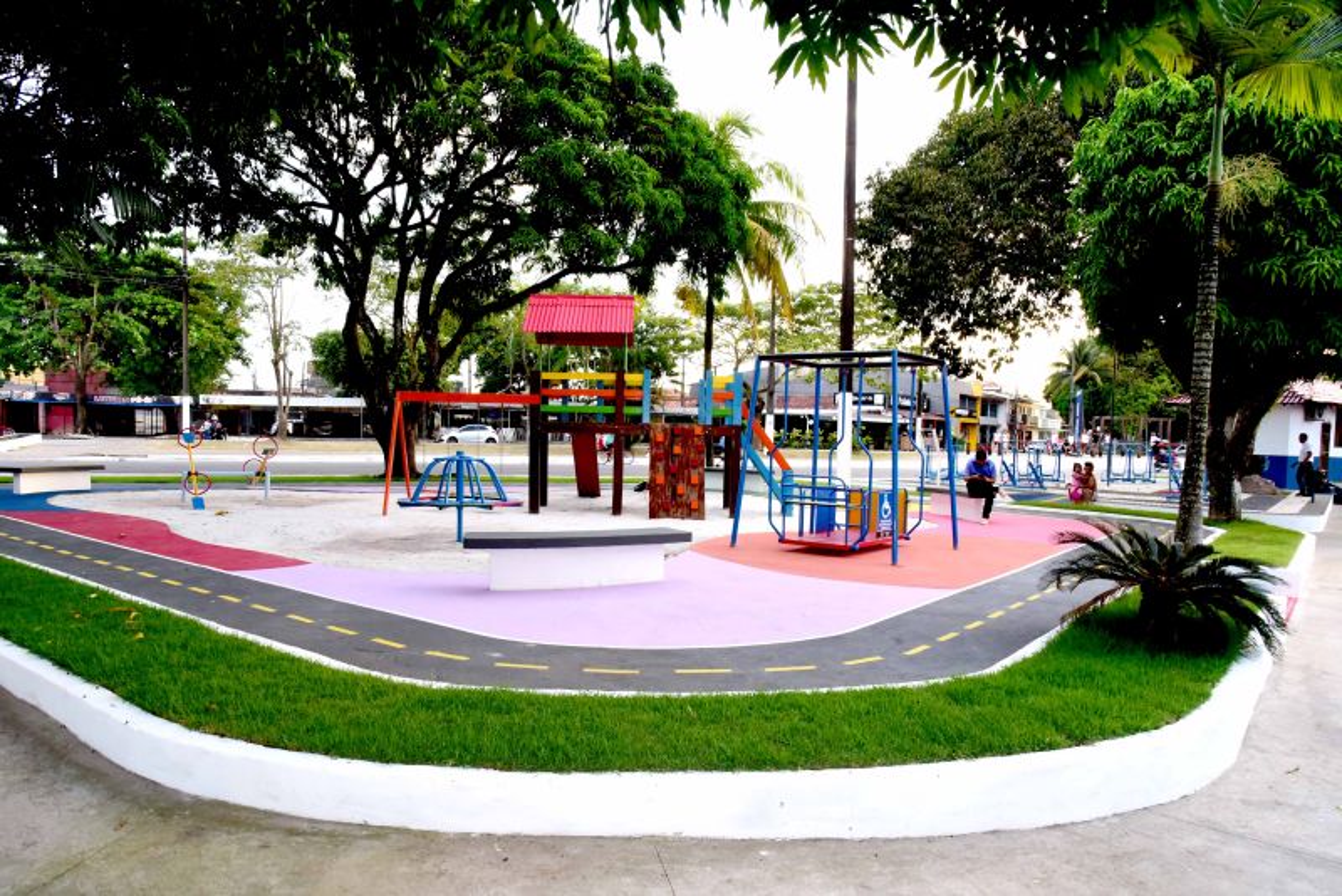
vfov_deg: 53.2
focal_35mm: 24
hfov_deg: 73.7
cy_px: 448
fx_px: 895
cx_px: 671
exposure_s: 1/60
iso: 1250
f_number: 5
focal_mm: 24
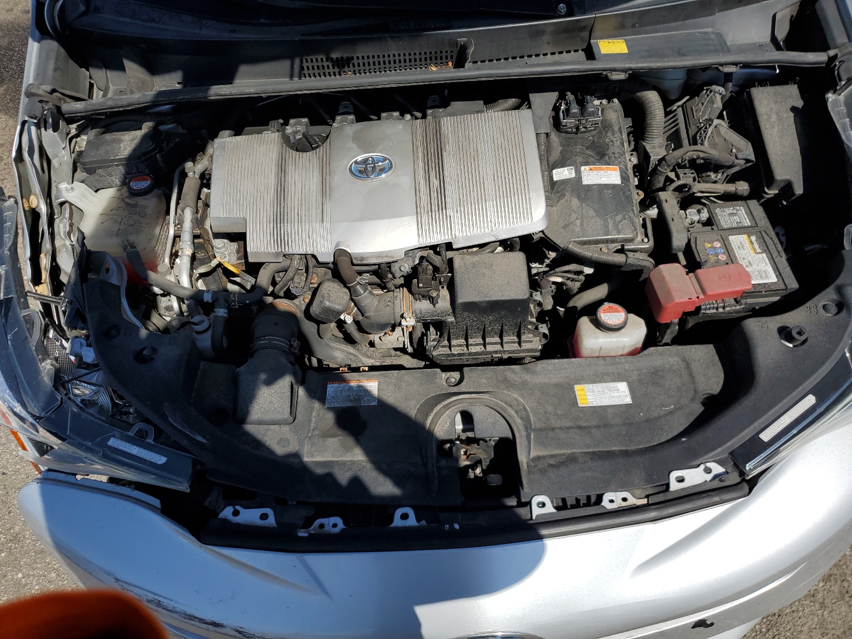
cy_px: 320
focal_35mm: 26
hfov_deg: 67.3
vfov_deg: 53.1
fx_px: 640
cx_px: 426
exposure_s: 1/5000
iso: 50
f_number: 1.5
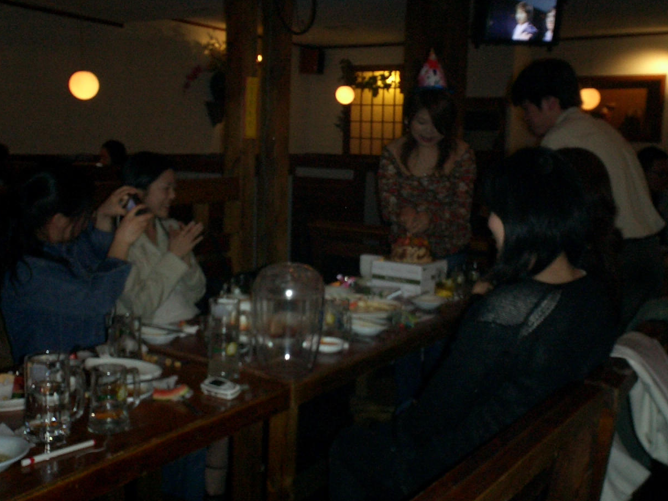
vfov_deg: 36.8
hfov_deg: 47.8
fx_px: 753
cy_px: 254
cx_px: 324
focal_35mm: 39
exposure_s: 1/40
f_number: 3.5
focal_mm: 5.6
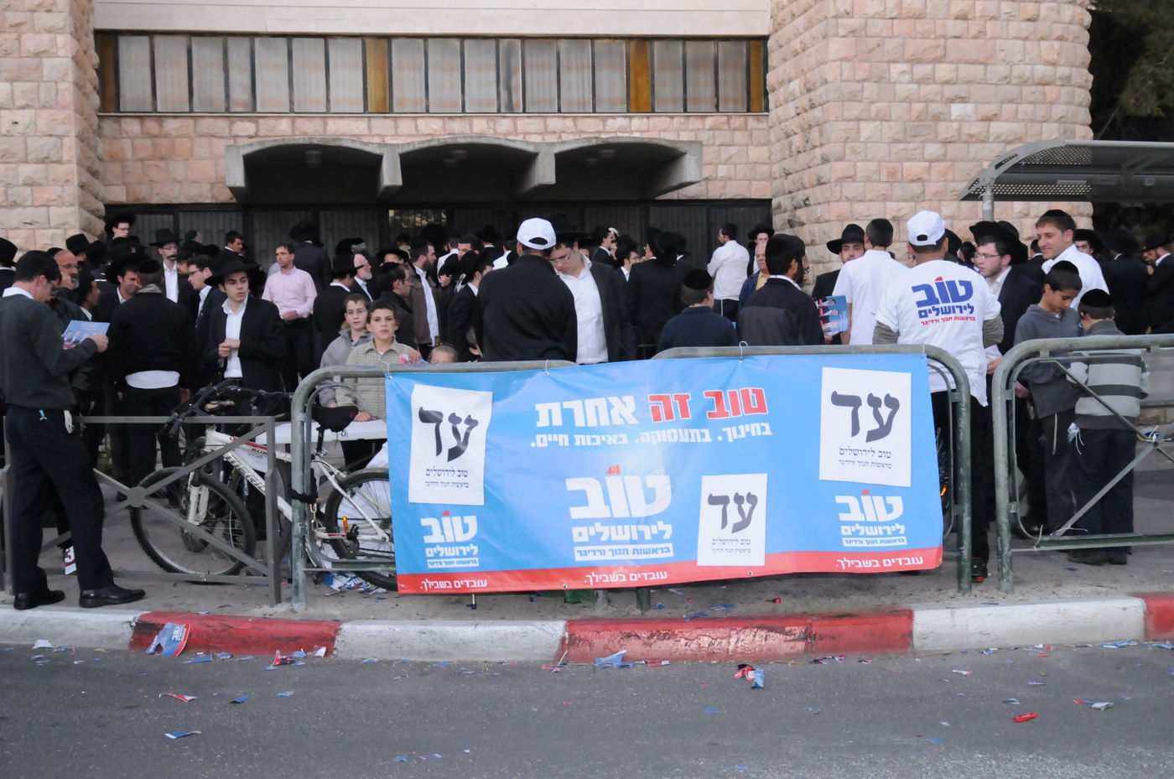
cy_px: 390
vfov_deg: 26.4
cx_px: 587
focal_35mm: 51
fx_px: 1661
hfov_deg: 38.9
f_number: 4
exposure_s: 1/125
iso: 2000
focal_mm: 34
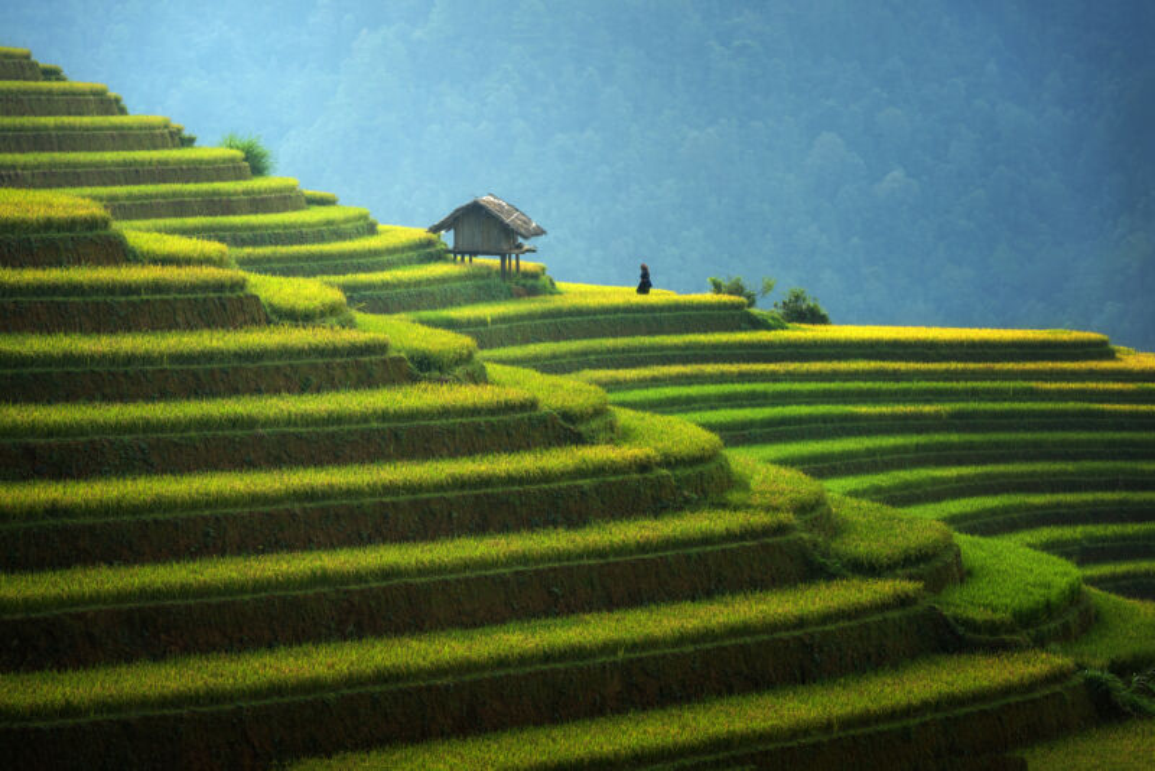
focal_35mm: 155
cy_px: 386
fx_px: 4974
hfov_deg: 13.2
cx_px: 578
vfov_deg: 8.9
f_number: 7.1
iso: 200
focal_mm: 155
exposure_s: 1/200
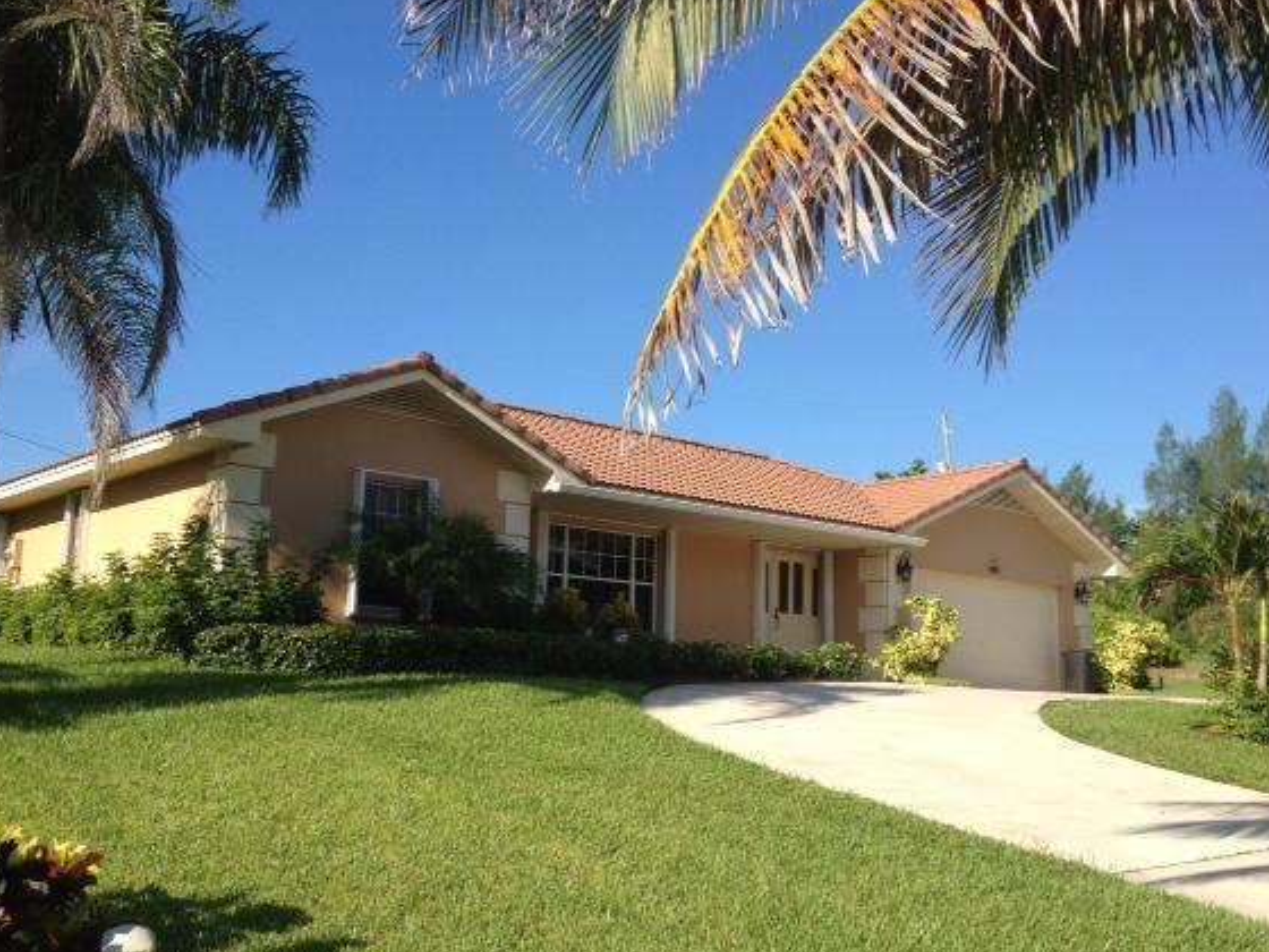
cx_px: 639
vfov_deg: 36.0
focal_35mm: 40
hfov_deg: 46.8
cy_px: 496
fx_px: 1466
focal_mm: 4.28
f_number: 2.4
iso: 50
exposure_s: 1/1381
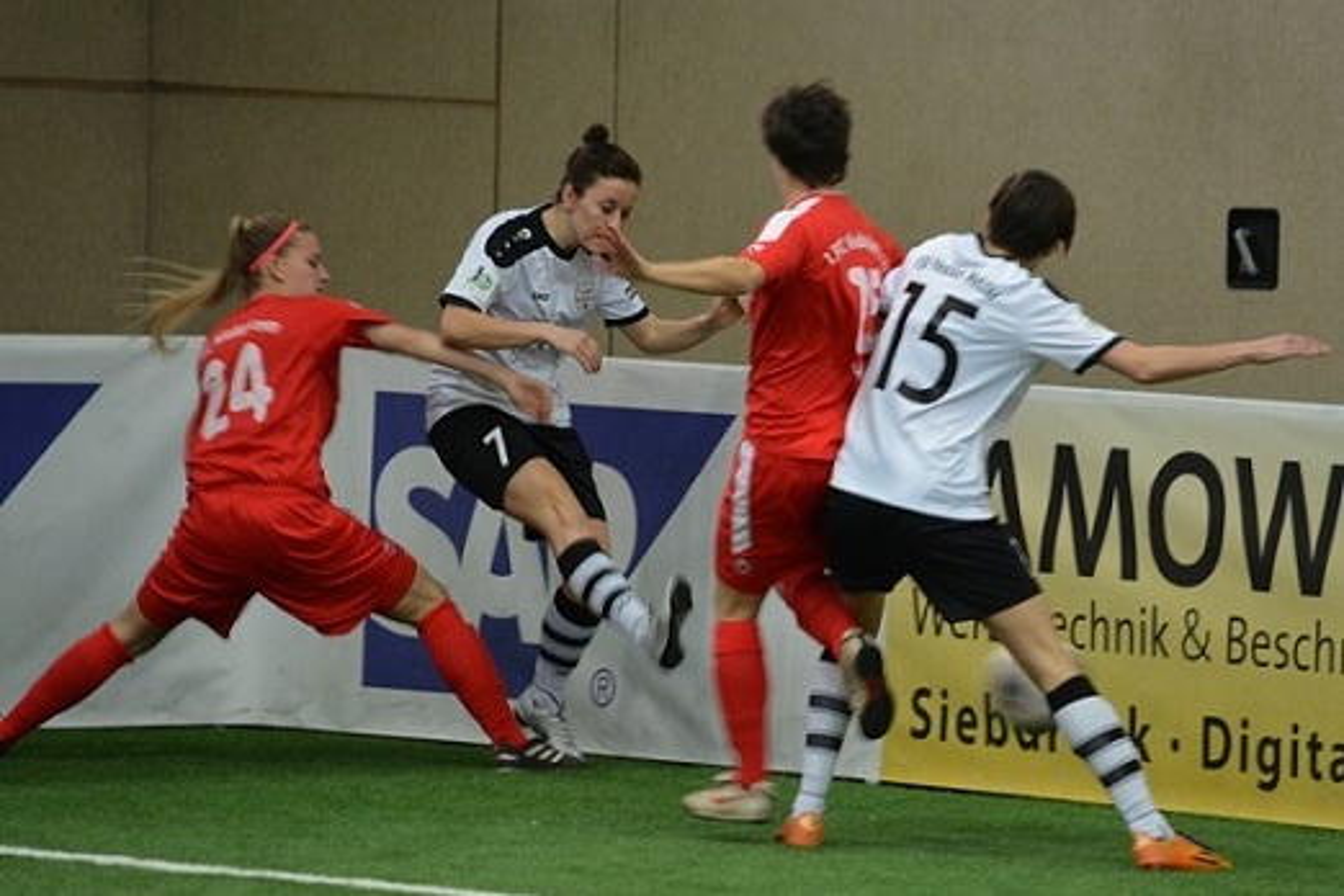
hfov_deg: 5.7
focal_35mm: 360
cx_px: 672
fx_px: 13439
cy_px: 448
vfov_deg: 3.8
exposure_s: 1/100
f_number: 5.3
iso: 1600
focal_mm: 240
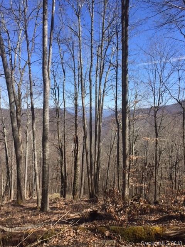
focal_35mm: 29
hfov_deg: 48.2
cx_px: 92
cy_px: 124
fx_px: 207
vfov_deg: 61.7
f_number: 2.2
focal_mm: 4.15
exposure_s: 1/1163
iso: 32
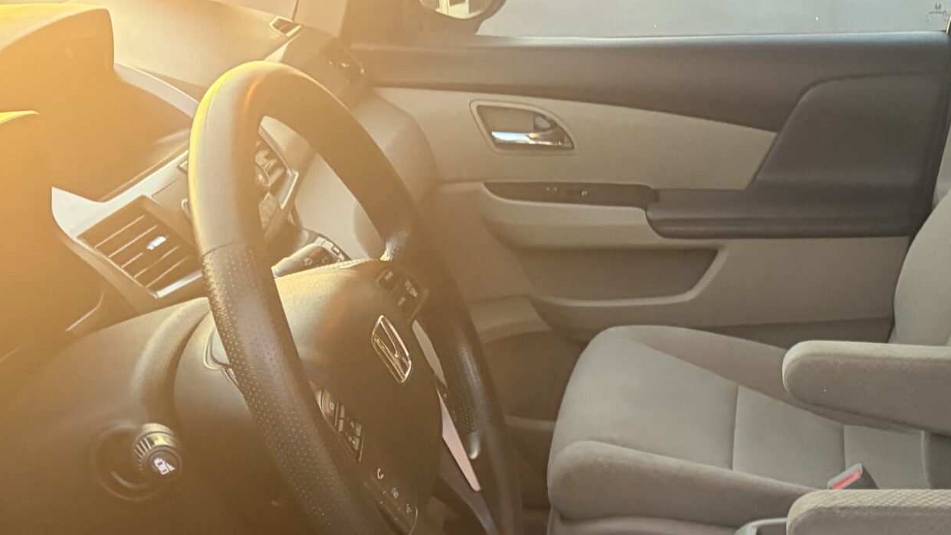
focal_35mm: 59
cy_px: 671
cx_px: 789
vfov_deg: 19.0
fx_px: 1488
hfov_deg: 34.2
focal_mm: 5.96
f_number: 1.6
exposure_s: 1/60
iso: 320
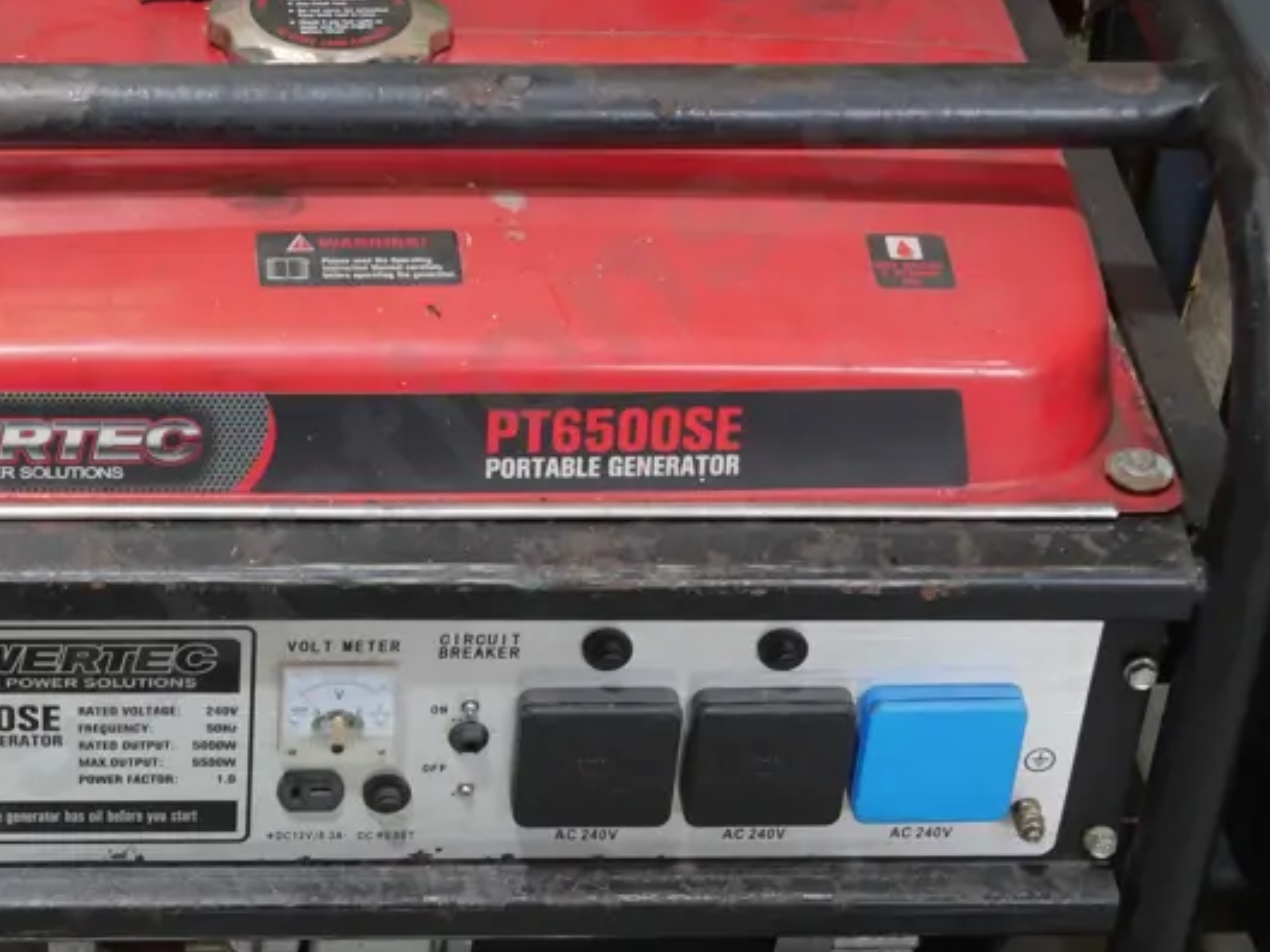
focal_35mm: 97
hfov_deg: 20.0
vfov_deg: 15.2
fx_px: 3559
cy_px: 585
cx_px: 241
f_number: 5.3
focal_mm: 25
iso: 640
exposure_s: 1/60
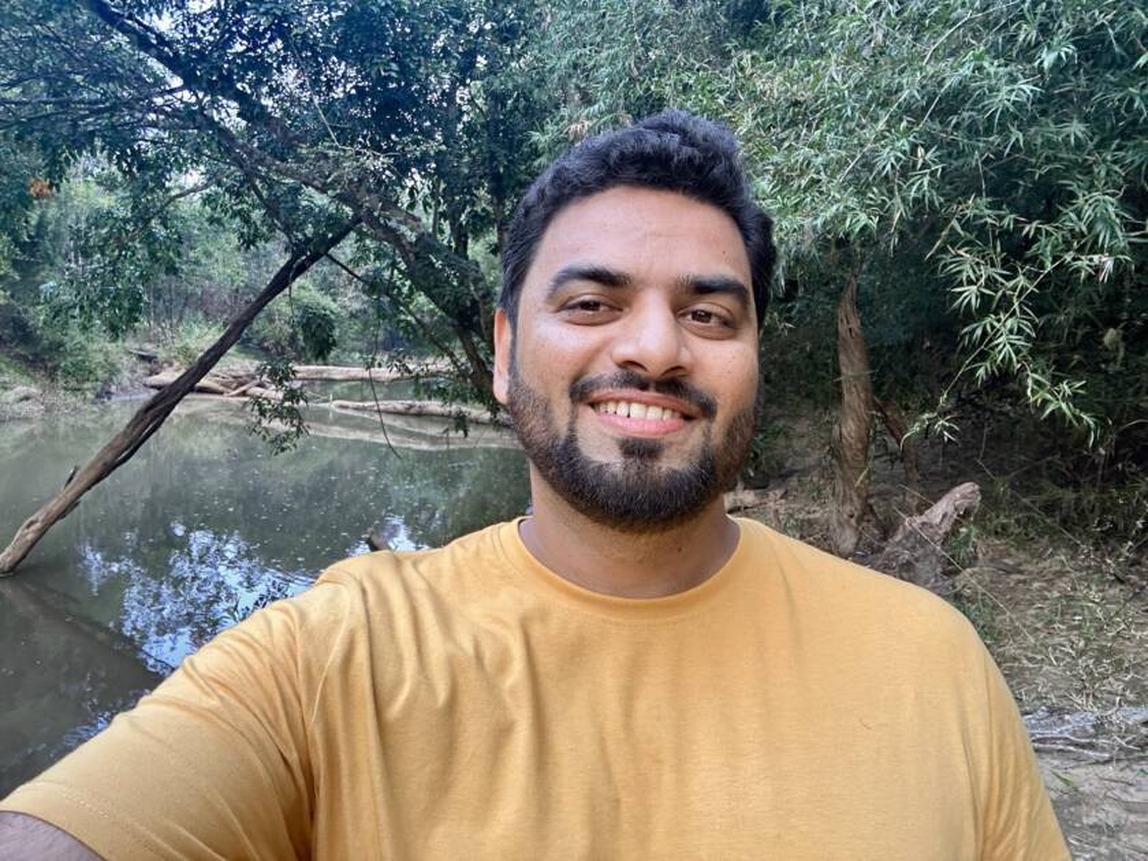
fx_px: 763
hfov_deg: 73.9
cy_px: 430
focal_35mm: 23
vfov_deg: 58.9
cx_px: 574
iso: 100
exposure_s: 1/60
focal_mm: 2.69
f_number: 1.9
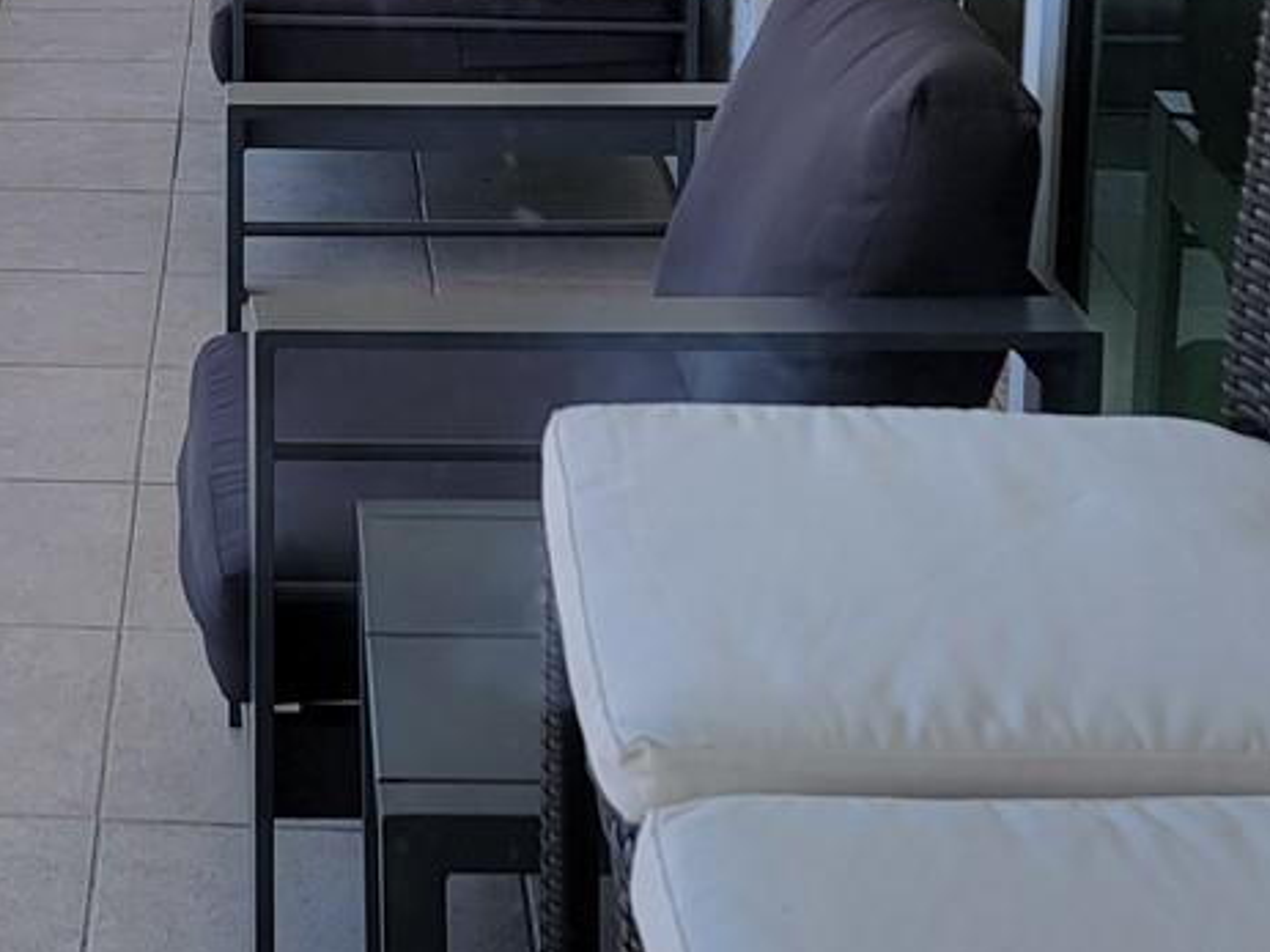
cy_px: -195
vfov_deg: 17.0
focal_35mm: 83
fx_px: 3044
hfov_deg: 22.9
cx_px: 101
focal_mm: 6.7
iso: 16
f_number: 1.8
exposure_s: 1/175
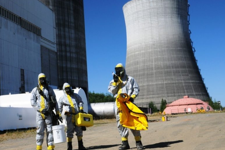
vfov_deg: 24.7
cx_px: 104
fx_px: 341
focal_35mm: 55
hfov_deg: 36.5
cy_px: 75
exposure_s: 1/500
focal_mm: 31
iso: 800
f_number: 11
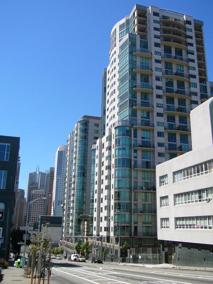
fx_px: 287
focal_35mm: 35
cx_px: 106
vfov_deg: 52.6
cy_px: 142
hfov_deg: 40.7
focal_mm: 5.8
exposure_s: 1/125
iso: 50
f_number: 8
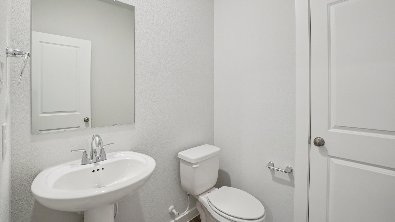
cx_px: 196
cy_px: 93
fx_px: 168
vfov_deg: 66.7
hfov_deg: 99.4
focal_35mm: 16
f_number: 8
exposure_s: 1/8
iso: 400
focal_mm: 10
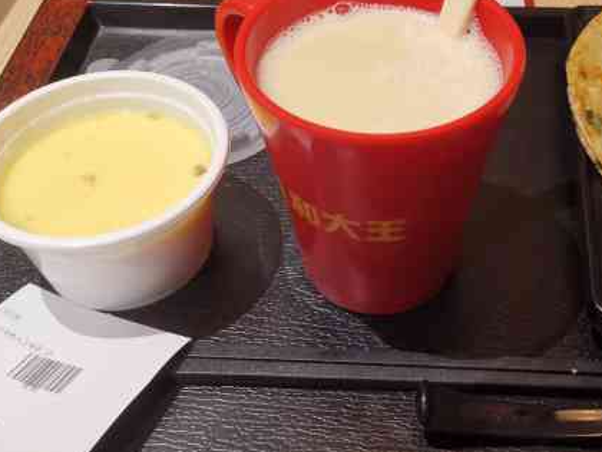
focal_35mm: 45
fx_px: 783
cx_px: 391
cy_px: 184
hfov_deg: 41.6
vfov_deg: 32.1
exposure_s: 1/100
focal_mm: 4.75
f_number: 1.8
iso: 400
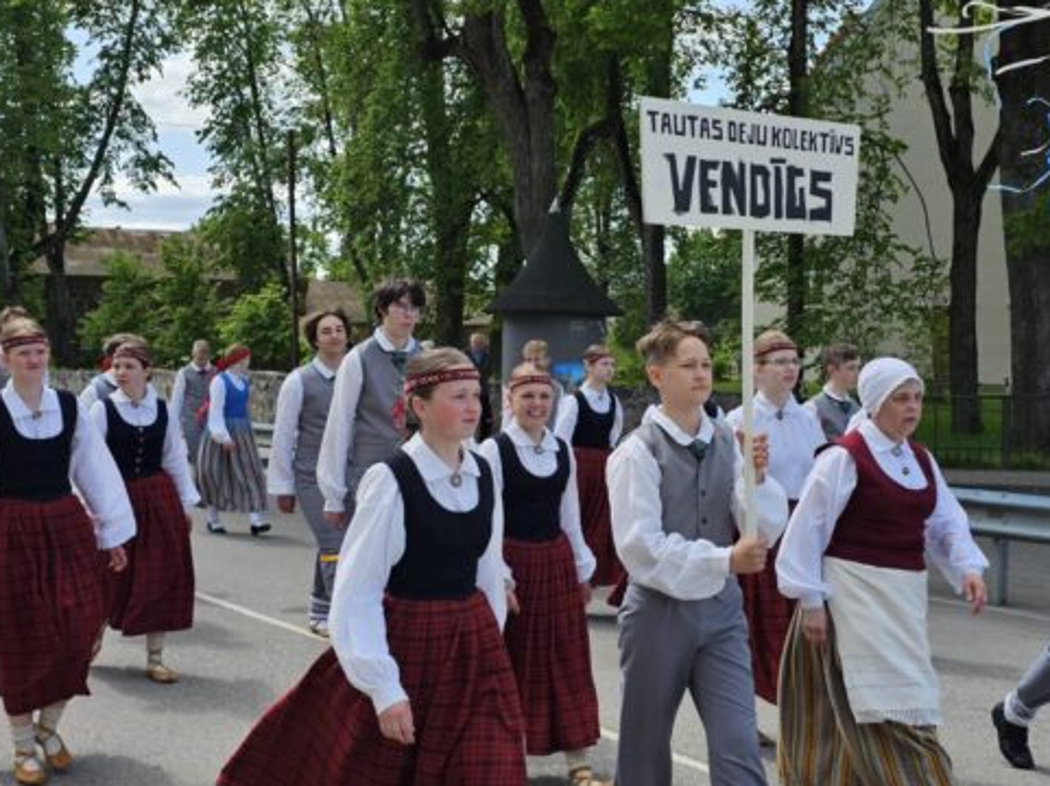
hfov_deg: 38.8
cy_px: 443
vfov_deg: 29.6
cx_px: 635
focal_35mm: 49
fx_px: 1485
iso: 10
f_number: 1.7
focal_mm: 6.3
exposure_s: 1/509
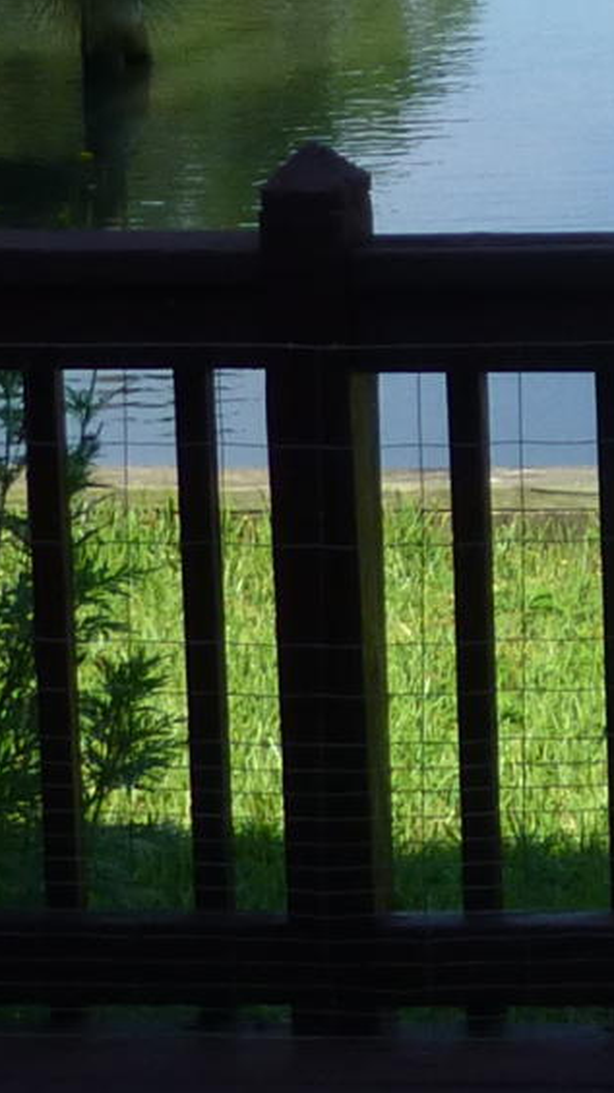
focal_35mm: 139
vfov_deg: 14.6
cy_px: -471
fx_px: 4026
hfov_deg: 8.2
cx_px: 1282
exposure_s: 1/500
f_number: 4
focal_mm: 4.3
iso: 100
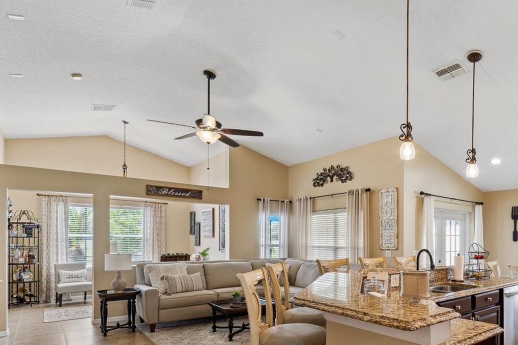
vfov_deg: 55.6
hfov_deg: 75.4
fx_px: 316
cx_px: 357
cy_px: 238
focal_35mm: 22
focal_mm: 14
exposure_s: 1/13
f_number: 8
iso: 400
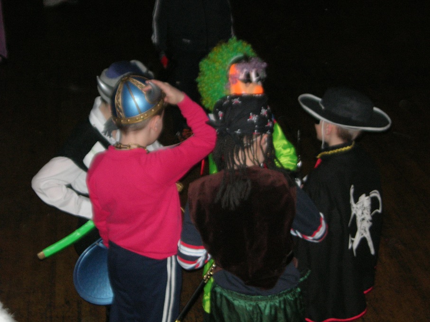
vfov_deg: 18.0
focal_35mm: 82
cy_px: 161
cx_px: 215
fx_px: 1018
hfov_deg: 23.8
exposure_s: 1/60.1
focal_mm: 17
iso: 200
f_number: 4
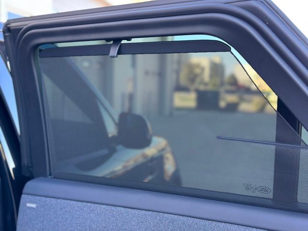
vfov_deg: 30.3
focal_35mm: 48
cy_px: 116
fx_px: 427
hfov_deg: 39.7
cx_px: 154
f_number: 1.78
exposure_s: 1/121
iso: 80
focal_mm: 6.86
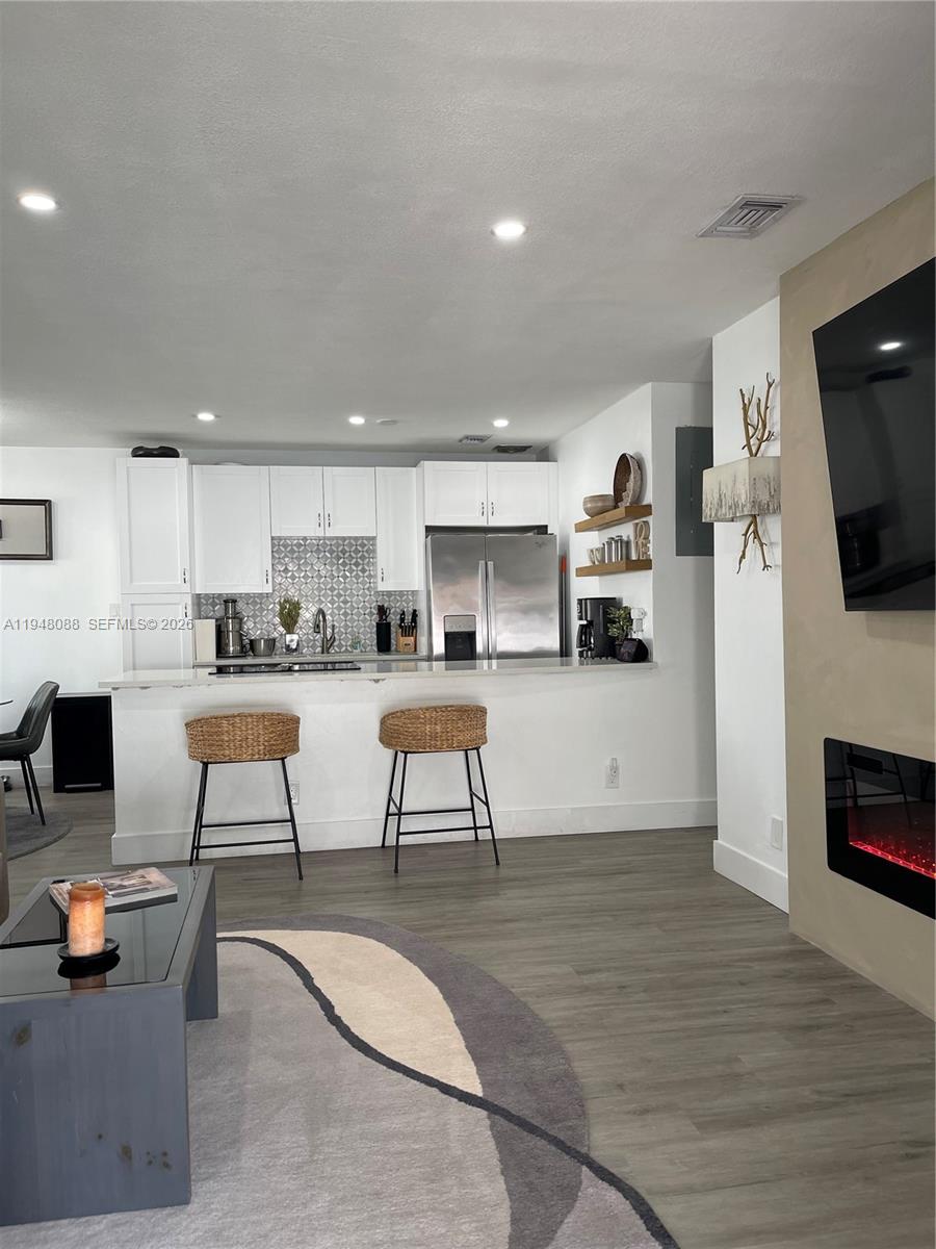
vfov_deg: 69.4
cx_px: 468
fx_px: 901
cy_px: 624
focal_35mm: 25
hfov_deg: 54.9
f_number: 1.6
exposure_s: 1/120
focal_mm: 5.1
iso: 64
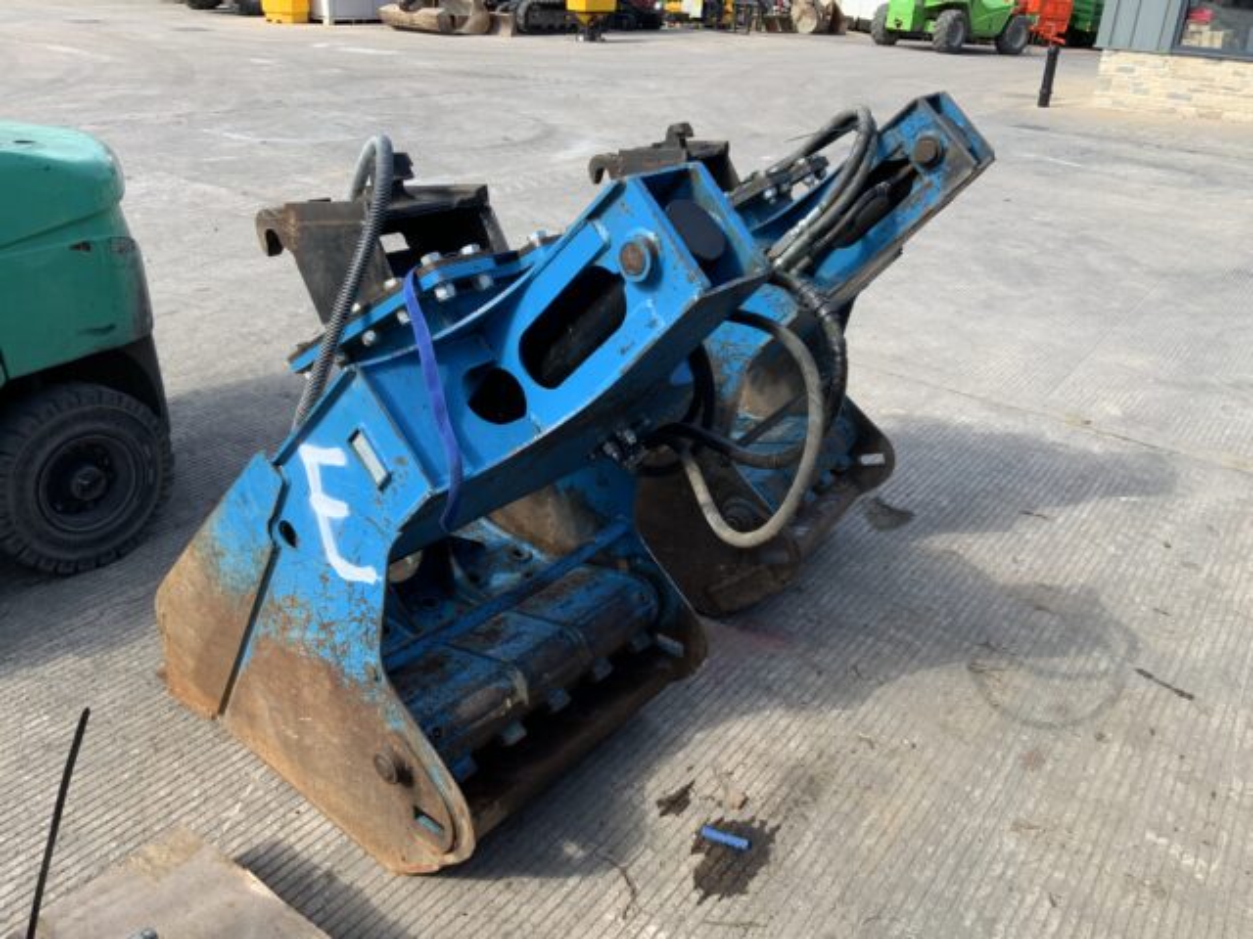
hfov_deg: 61.7
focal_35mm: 29
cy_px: 470
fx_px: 1050
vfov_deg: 48.2
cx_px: 626
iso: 16
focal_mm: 3
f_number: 1.8
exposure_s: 1/620
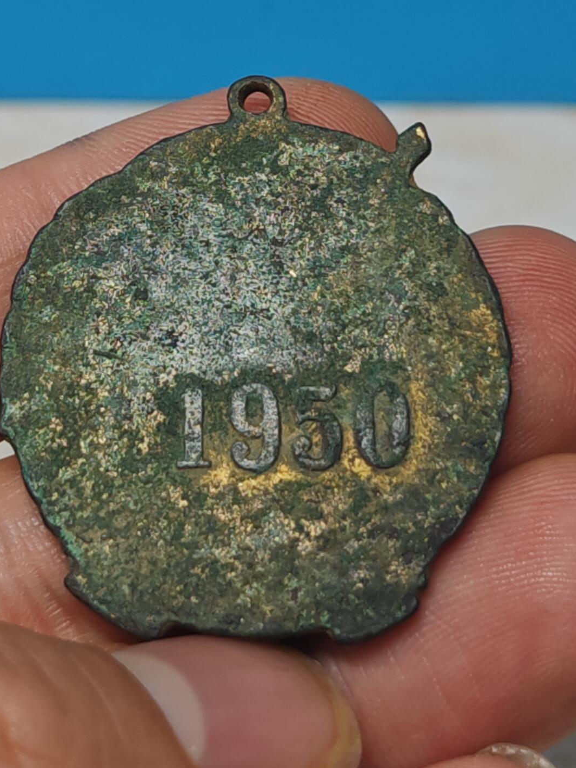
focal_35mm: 121
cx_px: 295
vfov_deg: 16.3
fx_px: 2684
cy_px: 363
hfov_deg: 12.2
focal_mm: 7.62
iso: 80
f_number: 1.6
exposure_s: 1/100
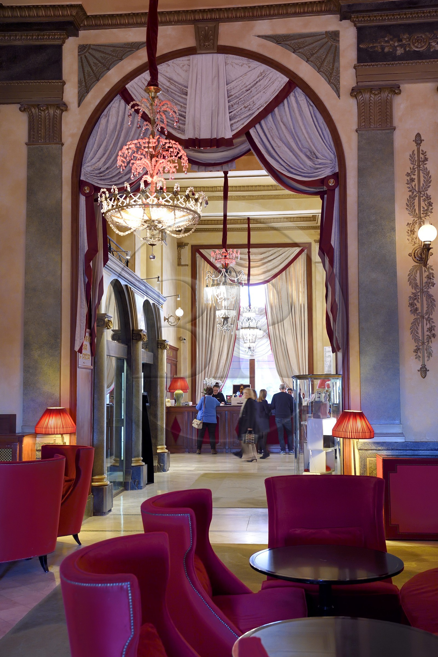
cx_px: 219
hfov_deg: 31.9
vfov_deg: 46.4
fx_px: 767
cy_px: 328
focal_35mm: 42
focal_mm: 42
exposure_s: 1/25
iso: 1600
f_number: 6.3
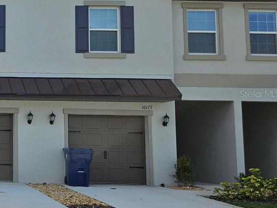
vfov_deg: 24.4
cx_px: -79
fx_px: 480
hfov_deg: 27.2
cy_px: 94
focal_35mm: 60
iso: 25
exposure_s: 1/4109
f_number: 1.8
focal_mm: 5.4
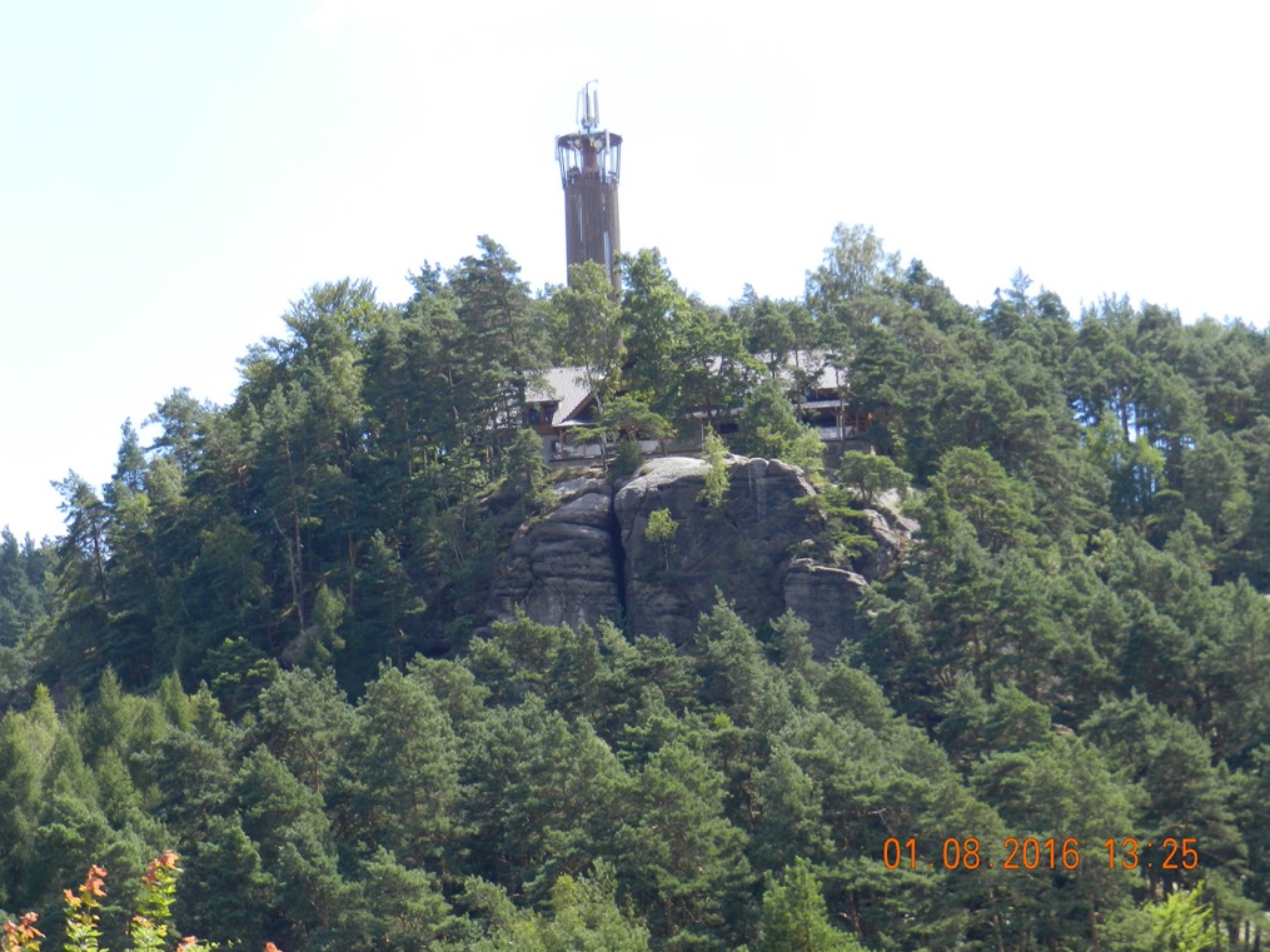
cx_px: 636
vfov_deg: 12.8
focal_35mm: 116
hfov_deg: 17.0
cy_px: 473
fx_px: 4255
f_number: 4.8
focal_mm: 20.5
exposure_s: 1/320
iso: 160
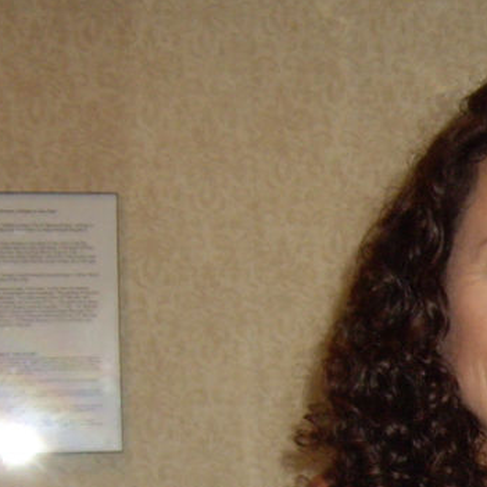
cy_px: 563
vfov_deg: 11.2
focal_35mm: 153
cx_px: 902
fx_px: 2435
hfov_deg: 10.7
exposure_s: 1/40
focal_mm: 7.9
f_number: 2.8
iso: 200
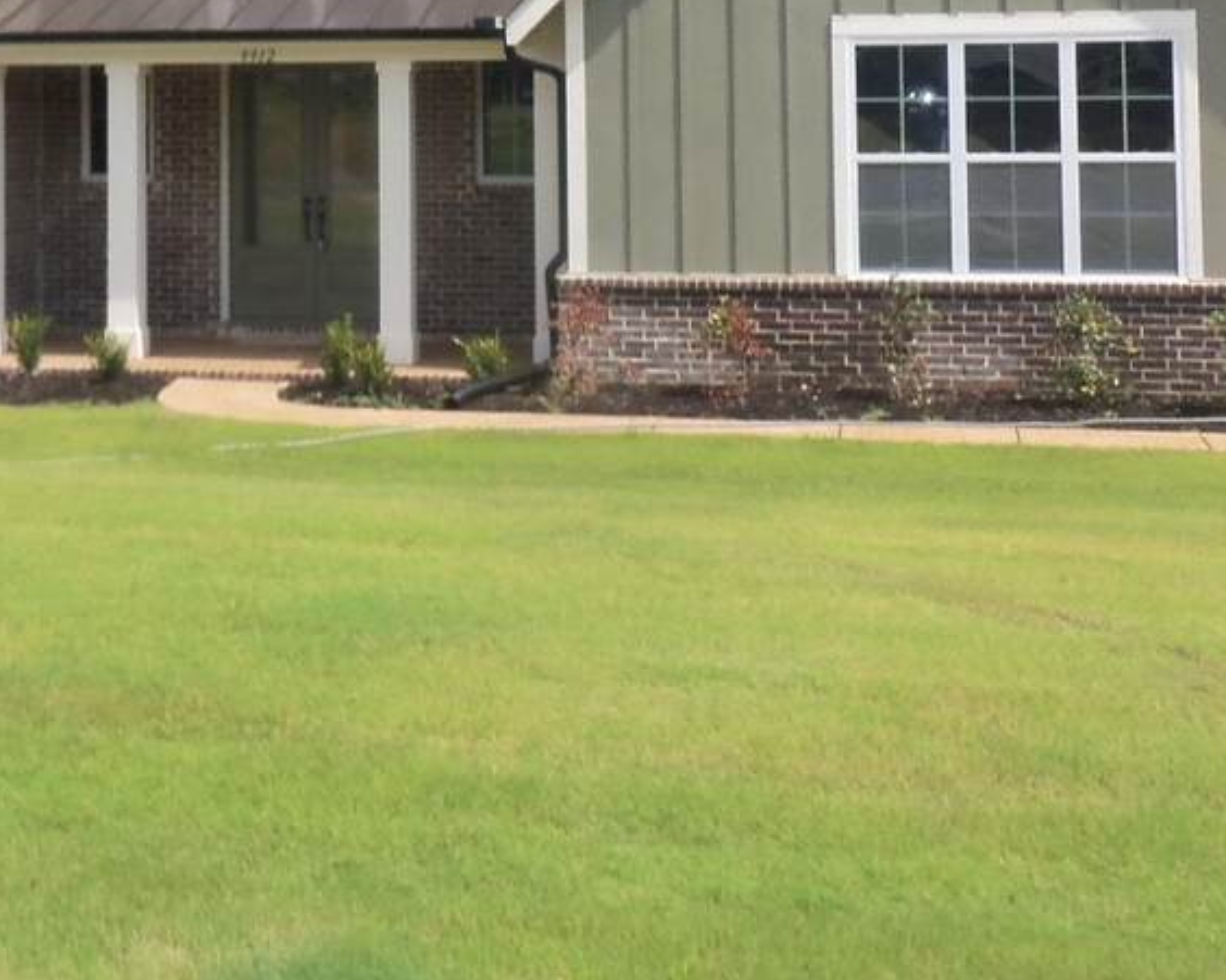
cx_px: 270
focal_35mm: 62
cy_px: -26
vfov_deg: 23.4
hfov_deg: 29.9
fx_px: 2249
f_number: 8.6
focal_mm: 5.1
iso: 64
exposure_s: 1/160
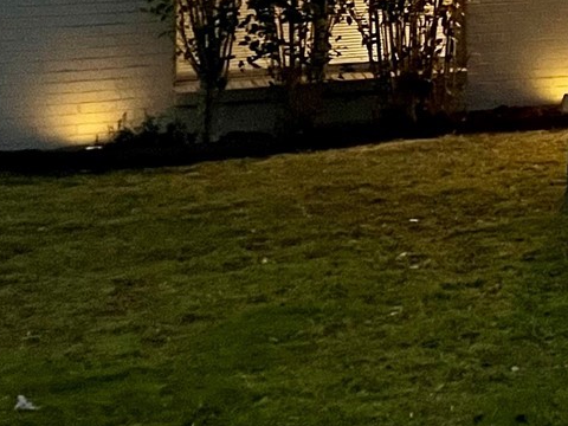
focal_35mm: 111
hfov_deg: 15.3
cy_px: -213
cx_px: 1024
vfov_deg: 12.7
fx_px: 1821
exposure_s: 1/30
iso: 640
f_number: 1.6
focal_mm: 5.1
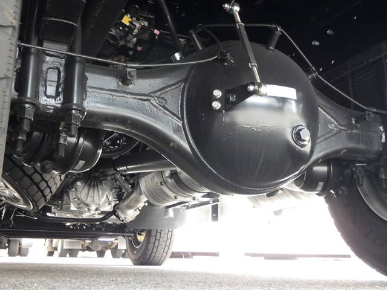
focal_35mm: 42
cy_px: 145
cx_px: 194
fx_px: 470
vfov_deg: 34.3
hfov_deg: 44.8
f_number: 4.2
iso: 400
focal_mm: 7.5
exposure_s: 1/50
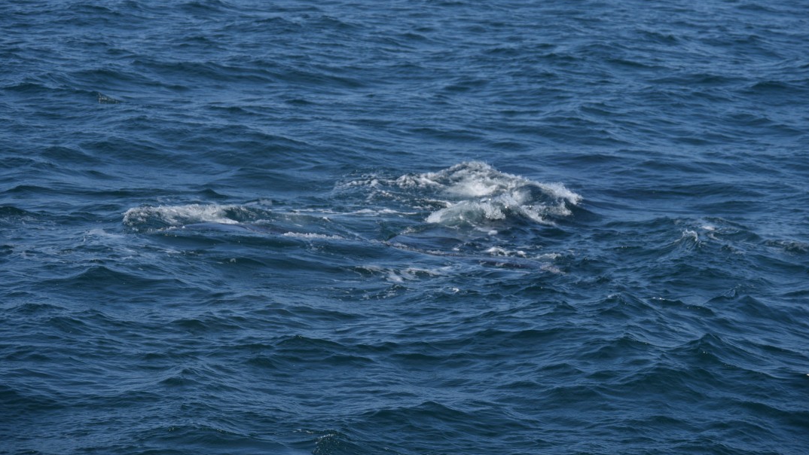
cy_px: 194
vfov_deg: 7.7
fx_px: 3389
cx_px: 406
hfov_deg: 13.6
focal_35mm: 158
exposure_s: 1/1600
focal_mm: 100
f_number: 5.6
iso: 200
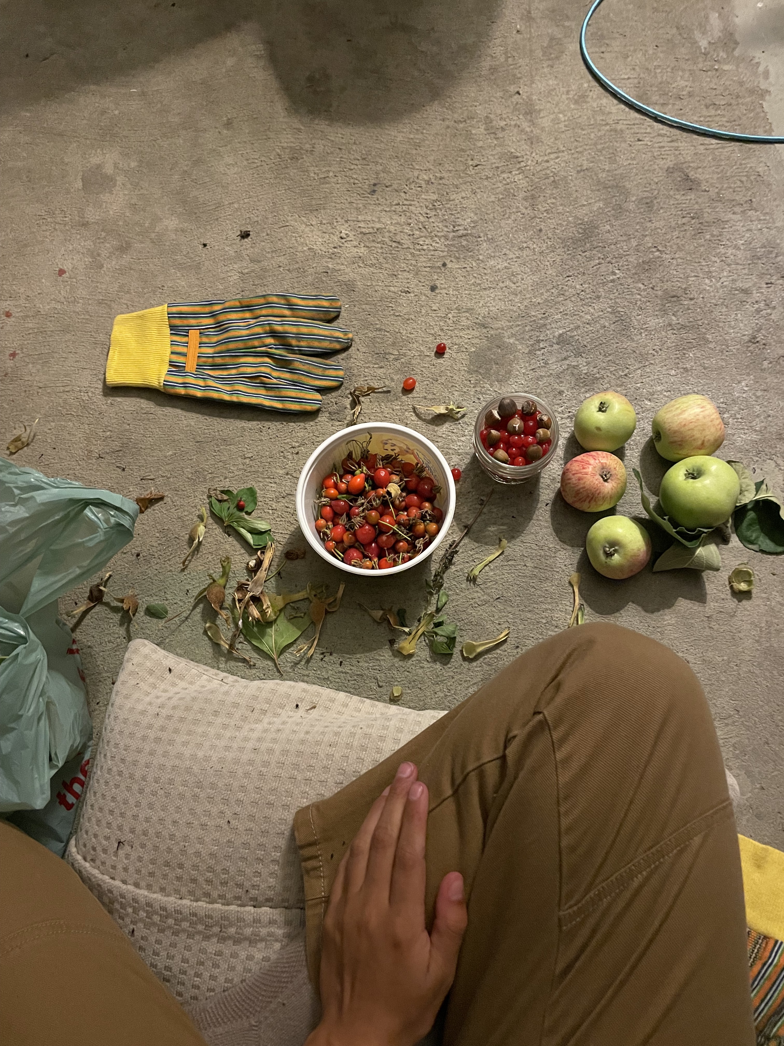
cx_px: 392
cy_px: 523
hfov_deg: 53.1
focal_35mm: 26
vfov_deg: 67.3
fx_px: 785
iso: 800
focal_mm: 4.2
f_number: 1.6
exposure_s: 1/30
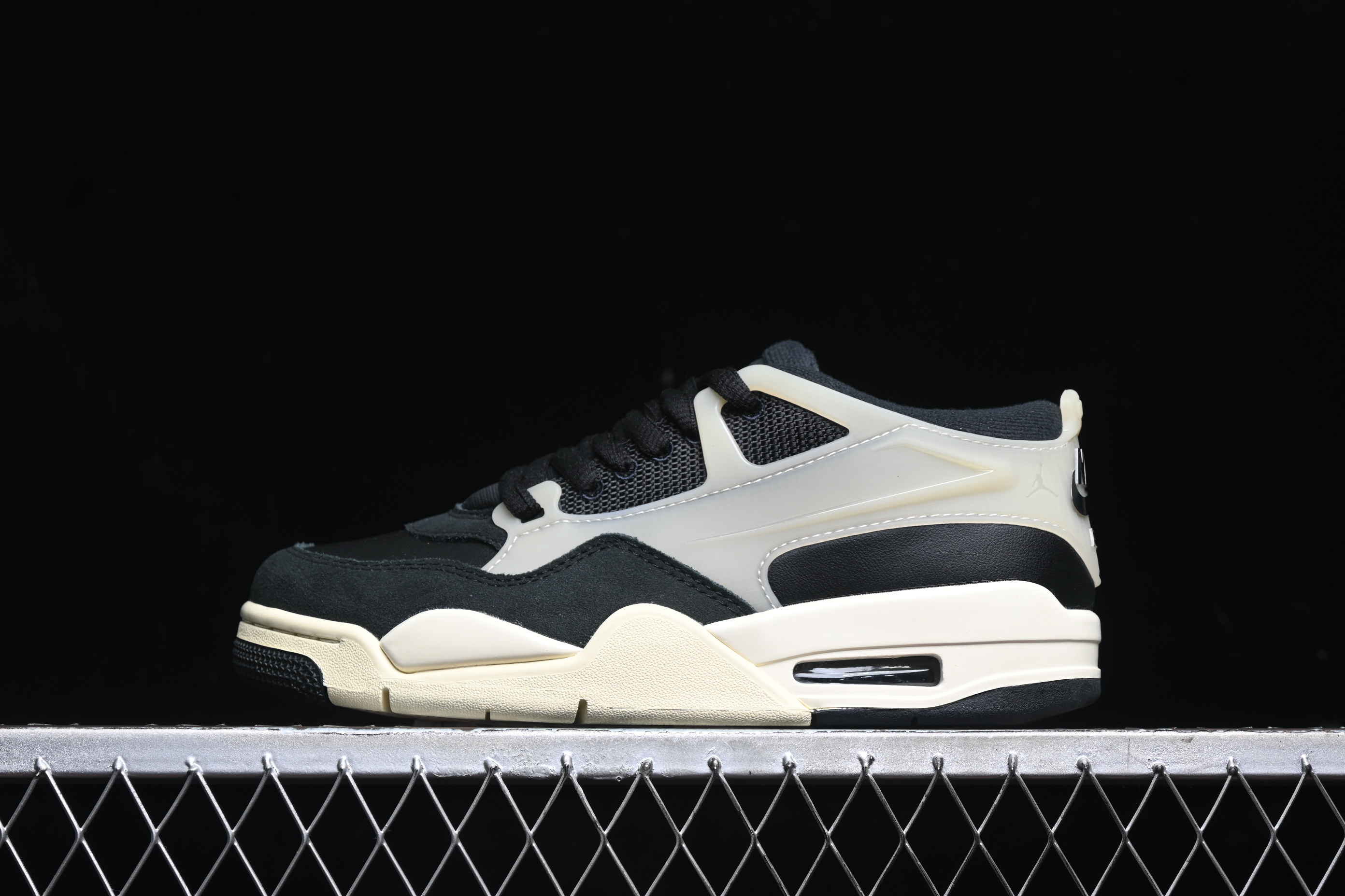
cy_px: 448
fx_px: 2802
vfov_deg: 18.2
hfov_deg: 27.0
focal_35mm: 75
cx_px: 672
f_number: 6.3
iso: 160
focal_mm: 50
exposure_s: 1/60
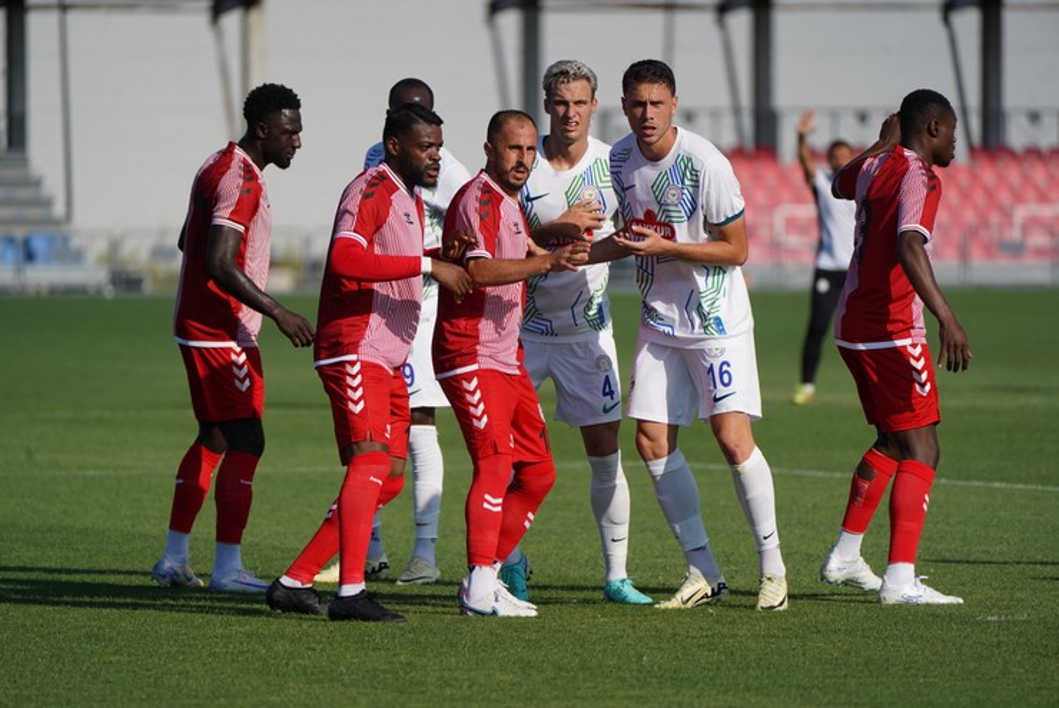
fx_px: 11778
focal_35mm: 400
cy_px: 354
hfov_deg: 5.1
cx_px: 530
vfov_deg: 3.4
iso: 250
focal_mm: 400
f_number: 5.6
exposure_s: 1/2000
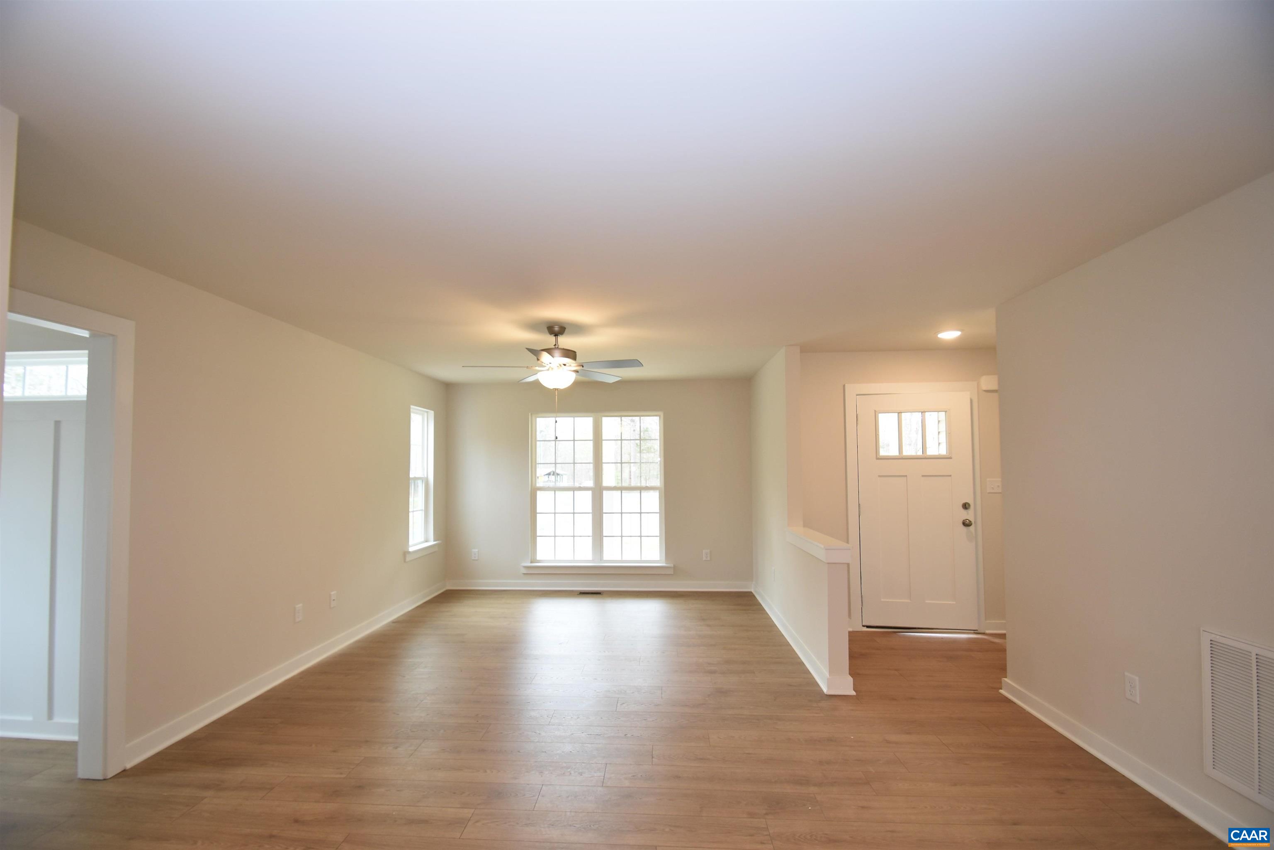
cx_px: 637
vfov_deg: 77.3
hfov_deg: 100.4
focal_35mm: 15
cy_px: 425
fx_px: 531
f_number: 4
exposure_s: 1/60
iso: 400
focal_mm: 10
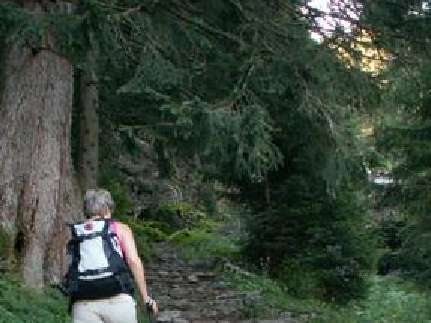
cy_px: 341
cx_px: 182
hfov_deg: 25.0
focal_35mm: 78
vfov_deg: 18.3
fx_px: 971
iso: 125
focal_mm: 5.86
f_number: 2.8
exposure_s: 1/40
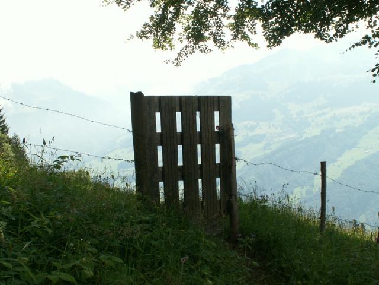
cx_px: 190
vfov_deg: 30.3
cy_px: 142
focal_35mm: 48
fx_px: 526
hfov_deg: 39.7
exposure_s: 1/80
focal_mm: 8.03
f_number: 8
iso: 50
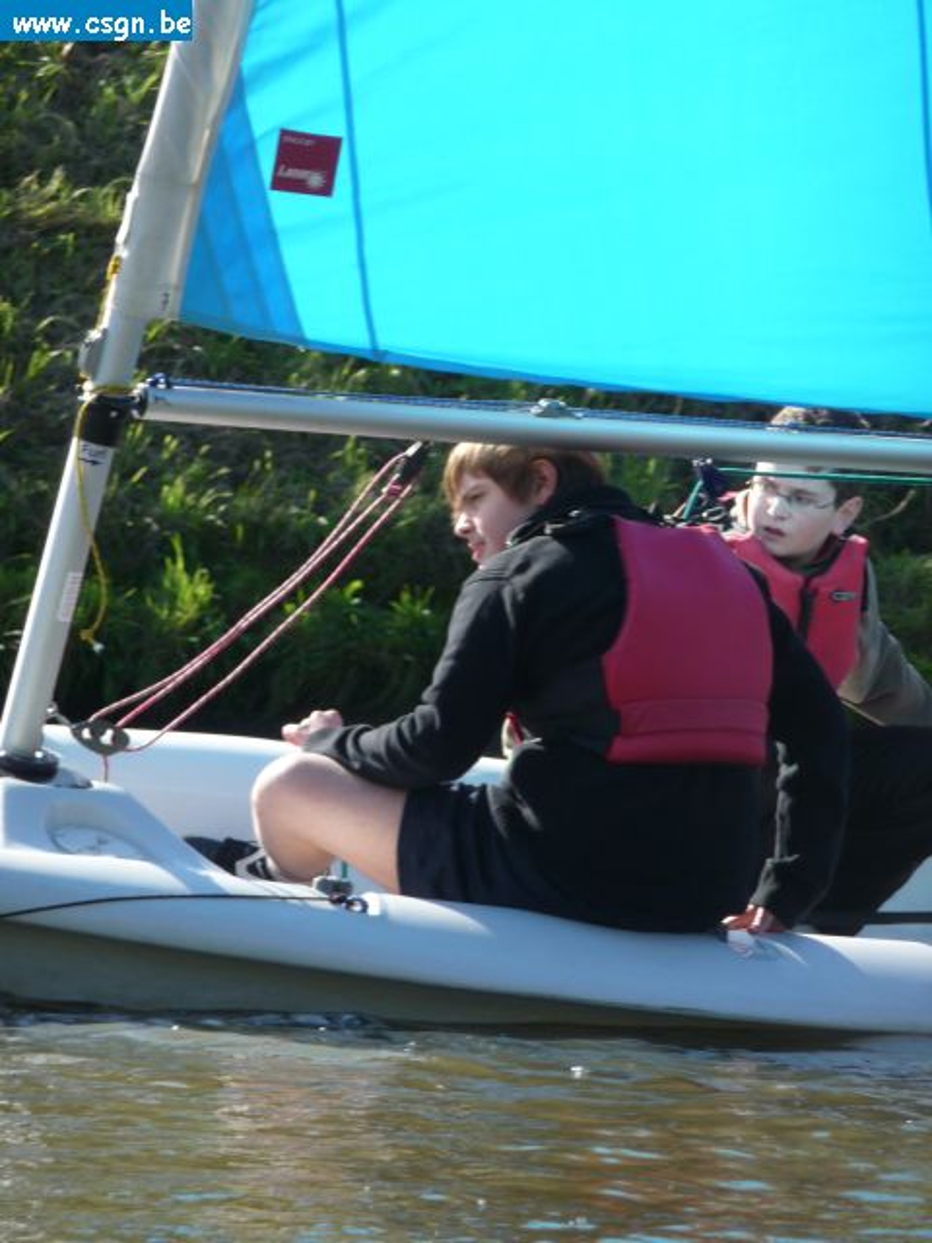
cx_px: 466
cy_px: 622
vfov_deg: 7.1
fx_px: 10052
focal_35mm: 280
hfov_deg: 5.3
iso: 100
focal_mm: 47
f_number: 4.9
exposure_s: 1/200
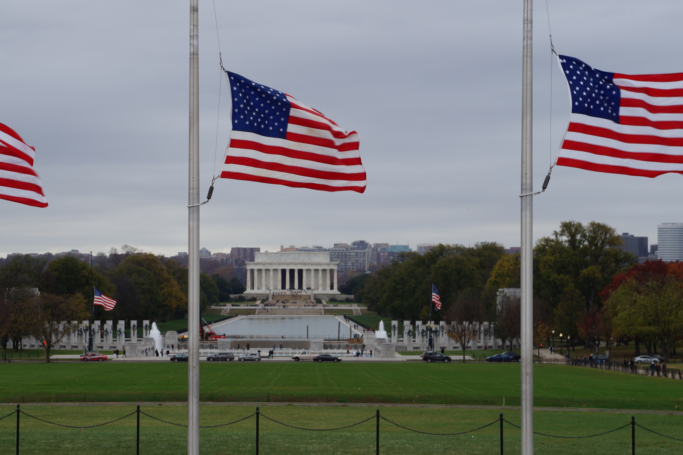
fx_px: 1966
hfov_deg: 19.7
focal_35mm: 104
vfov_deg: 13.2
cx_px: 261
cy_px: 227
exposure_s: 1/100
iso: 100
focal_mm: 51
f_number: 8
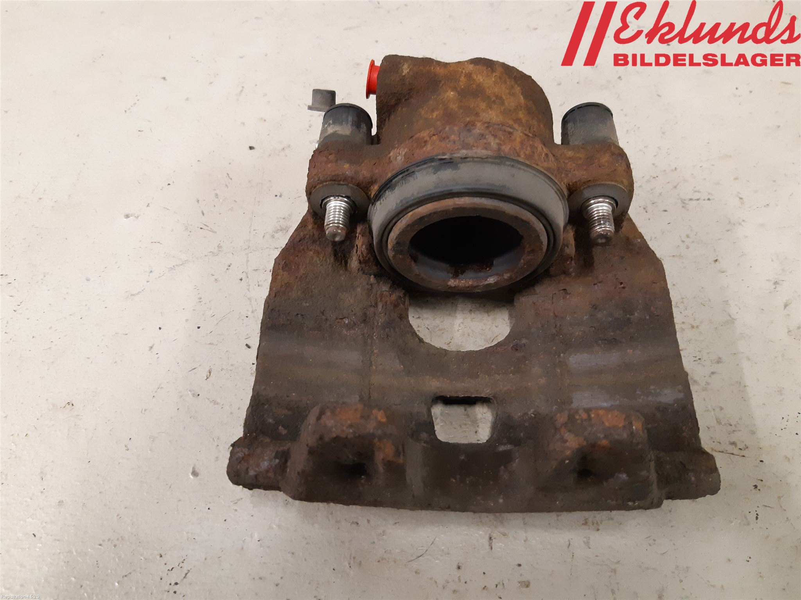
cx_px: 400
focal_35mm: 26
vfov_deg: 53.1
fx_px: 602
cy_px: 300
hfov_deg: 67.3
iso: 320
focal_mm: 3.93
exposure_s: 1/50
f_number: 1.7
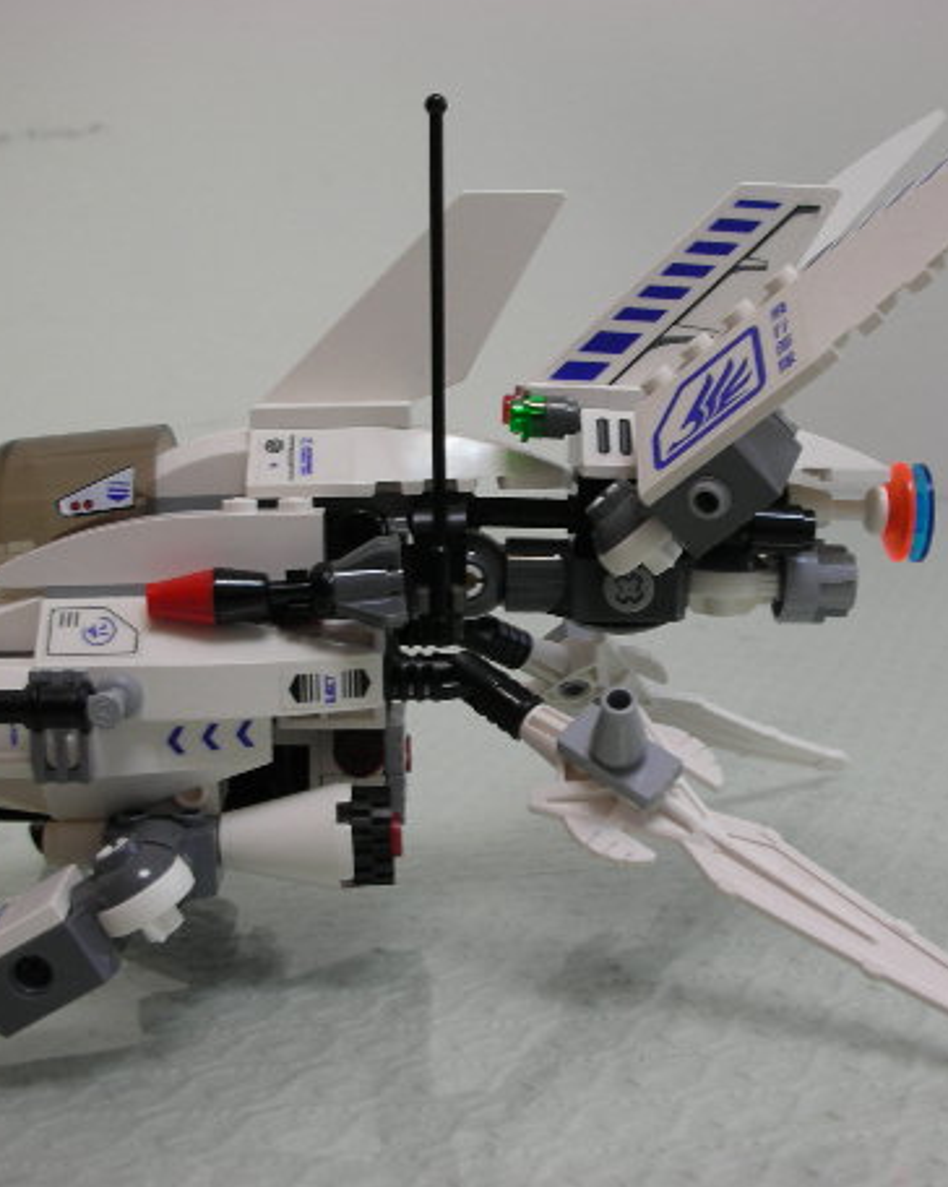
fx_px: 1686
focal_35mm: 48
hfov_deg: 31.4
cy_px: 583
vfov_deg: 38.8
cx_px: 505
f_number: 3
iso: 50
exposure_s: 1/6.1
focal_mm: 5.8
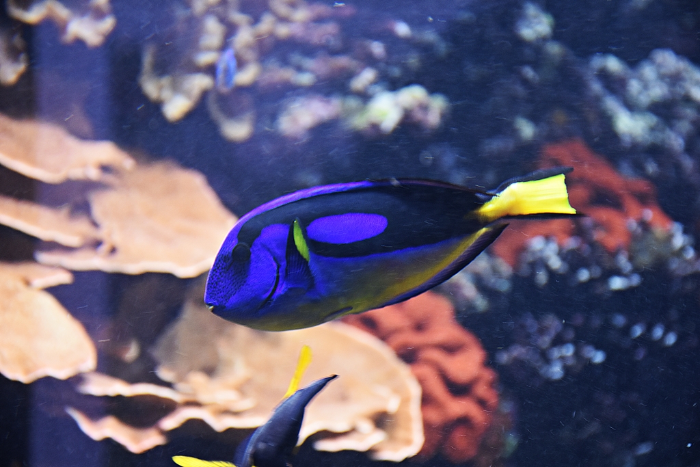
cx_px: 350
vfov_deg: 11.4
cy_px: 234
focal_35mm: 120
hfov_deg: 17.1
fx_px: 2334
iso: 560
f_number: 5.3
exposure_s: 1/60
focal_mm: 80
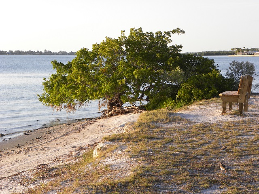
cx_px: 130
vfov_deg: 14.1
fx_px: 786
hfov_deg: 18.7
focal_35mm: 105
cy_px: 97
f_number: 4.5
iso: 64
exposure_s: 1/154
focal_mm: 18.8
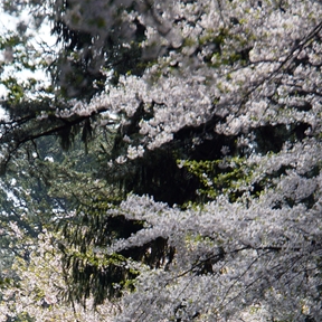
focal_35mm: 707
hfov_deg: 2.5
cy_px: 330
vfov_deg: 2.5
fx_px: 7441
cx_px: 65
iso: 200
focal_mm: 200
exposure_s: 1/250
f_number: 7.1
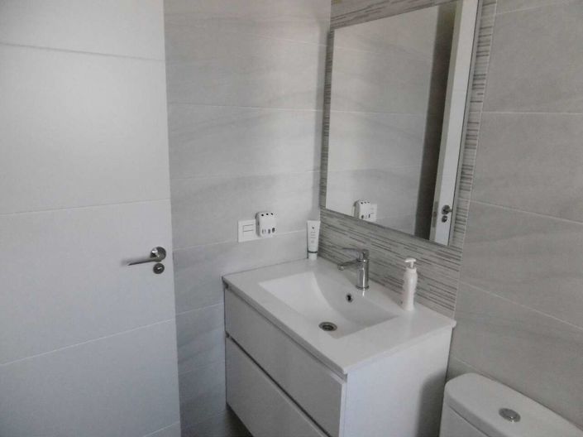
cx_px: 292
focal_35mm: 24
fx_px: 404
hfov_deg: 71.6
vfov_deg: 56.8
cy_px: 218
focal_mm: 4.3
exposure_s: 1/250
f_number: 3.1
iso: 800
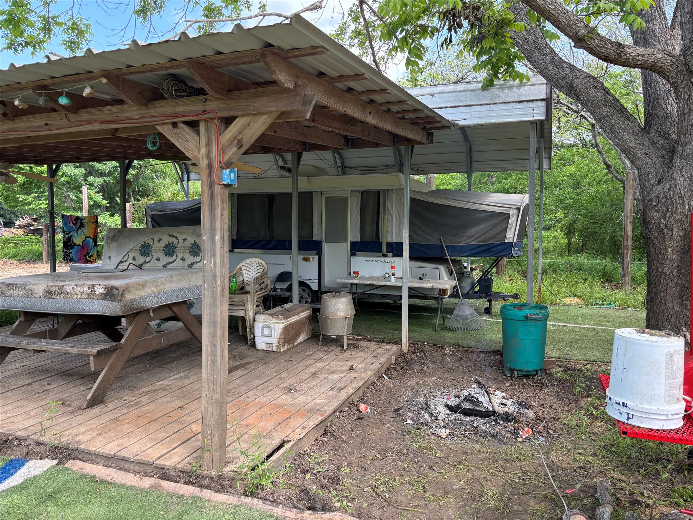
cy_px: 260
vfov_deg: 53.1
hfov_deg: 67.3
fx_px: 521
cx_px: 346
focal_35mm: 26
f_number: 1.6
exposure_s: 1/288
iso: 50
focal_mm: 5.96
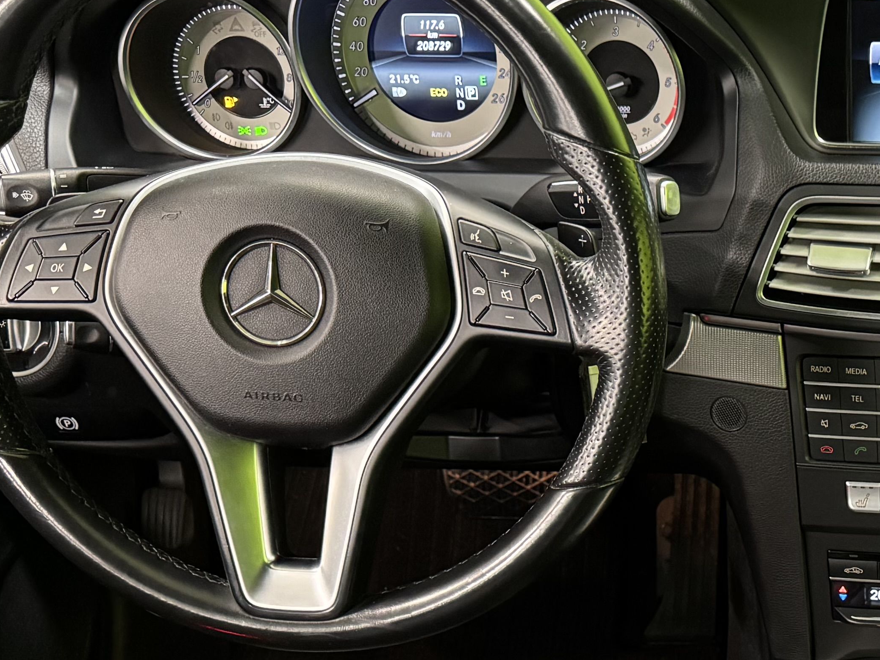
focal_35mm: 66
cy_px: 672
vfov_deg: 21.4
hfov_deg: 27.4
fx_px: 1678
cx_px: 922
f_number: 1.78
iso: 640
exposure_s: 1/33
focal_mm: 6.76
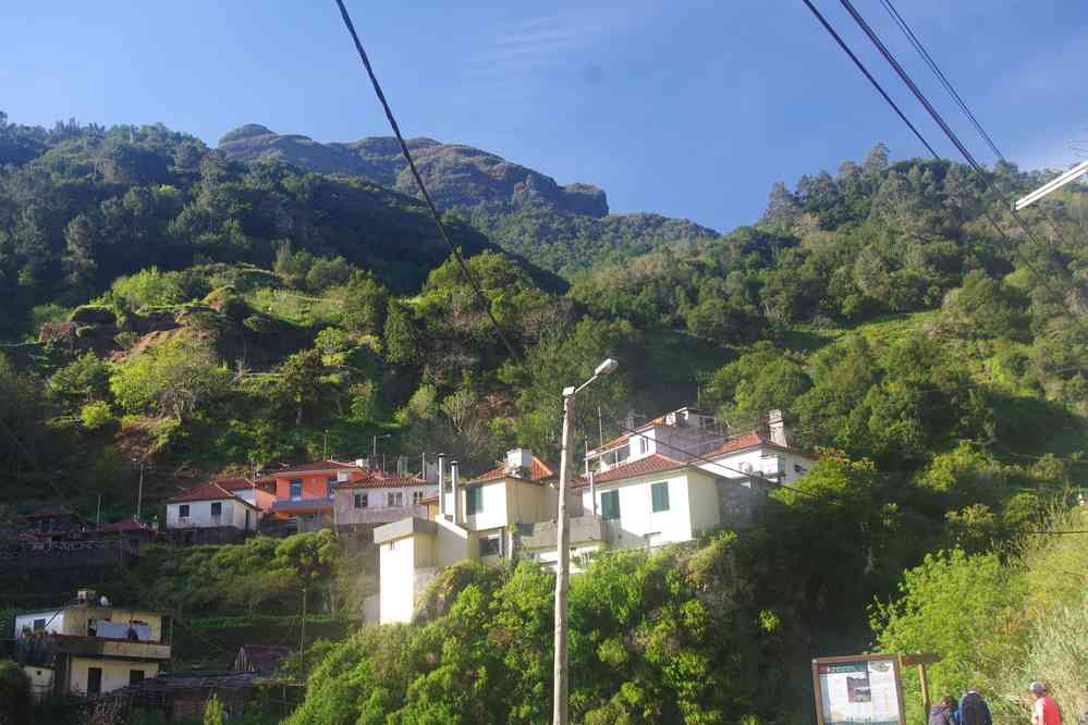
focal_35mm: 39
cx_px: 544
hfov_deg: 49.6
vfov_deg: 34.2
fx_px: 1179
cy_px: 362
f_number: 7.1
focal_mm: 26
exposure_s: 1/50
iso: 200
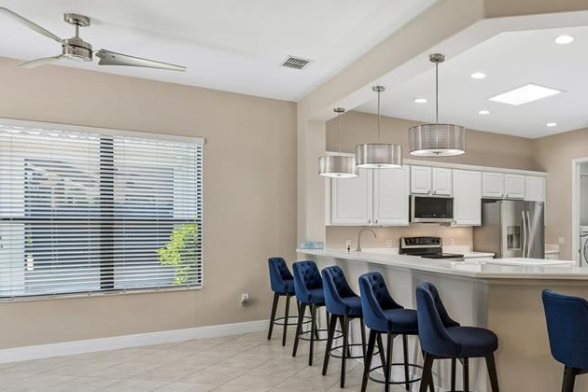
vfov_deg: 49.2
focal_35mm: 26
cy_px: 237
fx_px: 425
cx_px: 453
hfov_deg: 64.5
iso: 100
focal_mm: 11
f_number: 7.1
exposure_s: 1/13
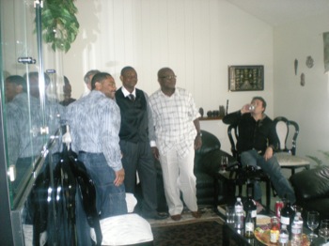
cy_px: 123
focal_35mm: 38
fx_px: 361
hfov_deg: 49.0
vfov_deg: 37.7
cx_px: 164
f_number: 3.1
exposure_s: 1/60
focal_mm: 6.3
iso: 484
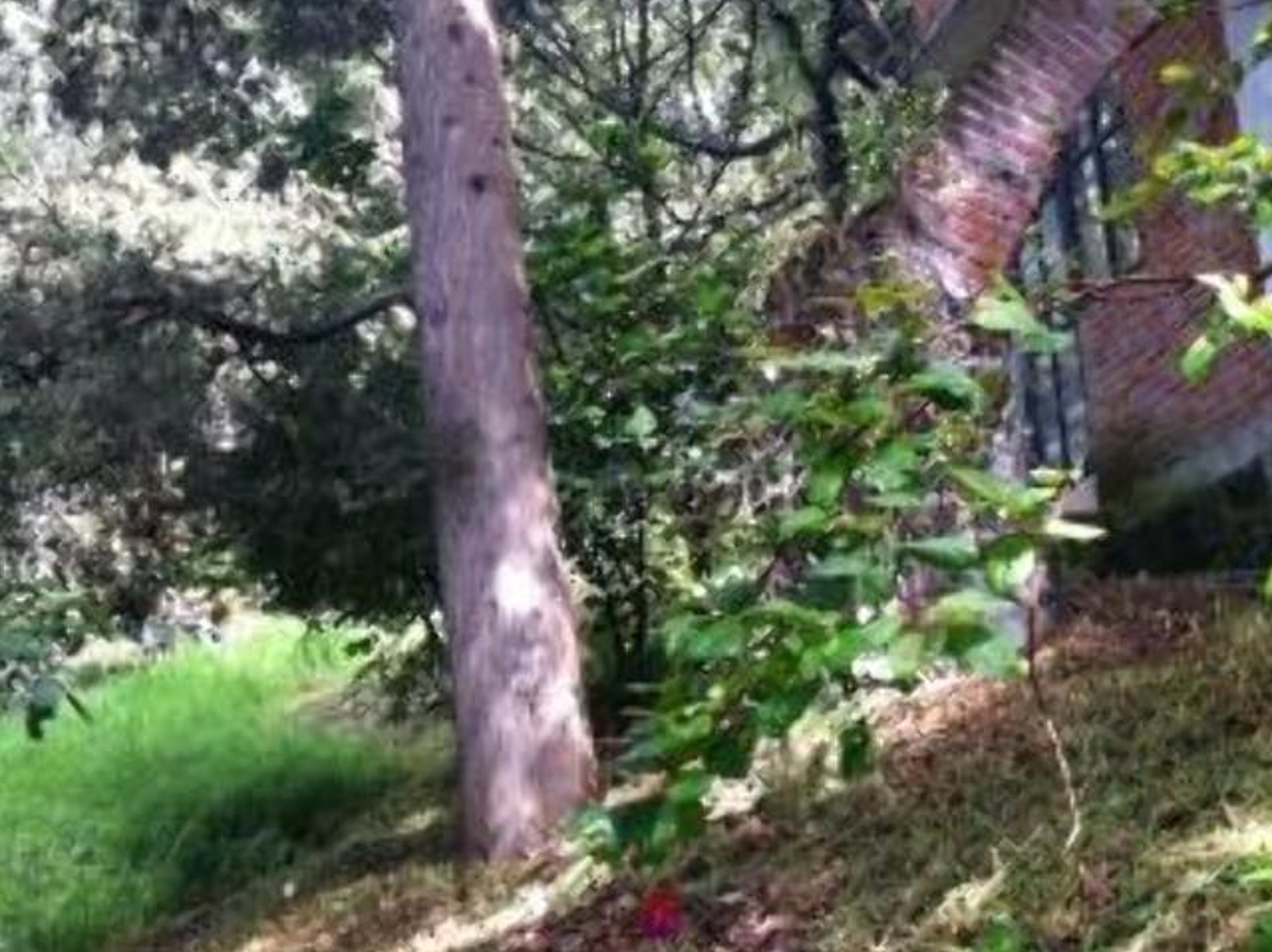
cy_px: 495
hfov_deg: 34.3
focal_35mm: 56
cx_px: 698
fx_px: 2056
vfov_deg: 26.1
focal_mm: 3.85
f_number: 2.8
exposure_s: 1/100
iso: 125
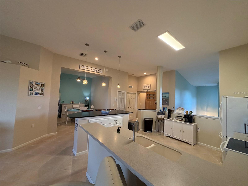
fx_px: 100
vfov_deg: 85.7
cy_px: 93
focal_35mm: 14
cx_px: 124
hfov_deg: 102.1
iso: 250
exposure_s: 1/60
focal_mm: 2.22
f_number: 2.2
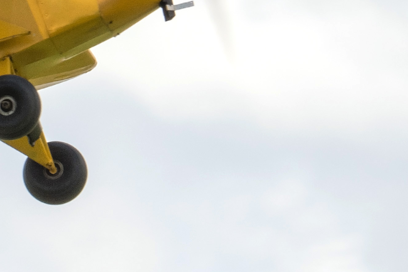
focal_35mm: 631
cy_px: -10
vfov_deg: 2.2
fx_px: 7149
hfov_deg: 3.3
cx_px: -153
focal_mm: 100
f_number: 22
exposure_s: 1/125
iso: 200
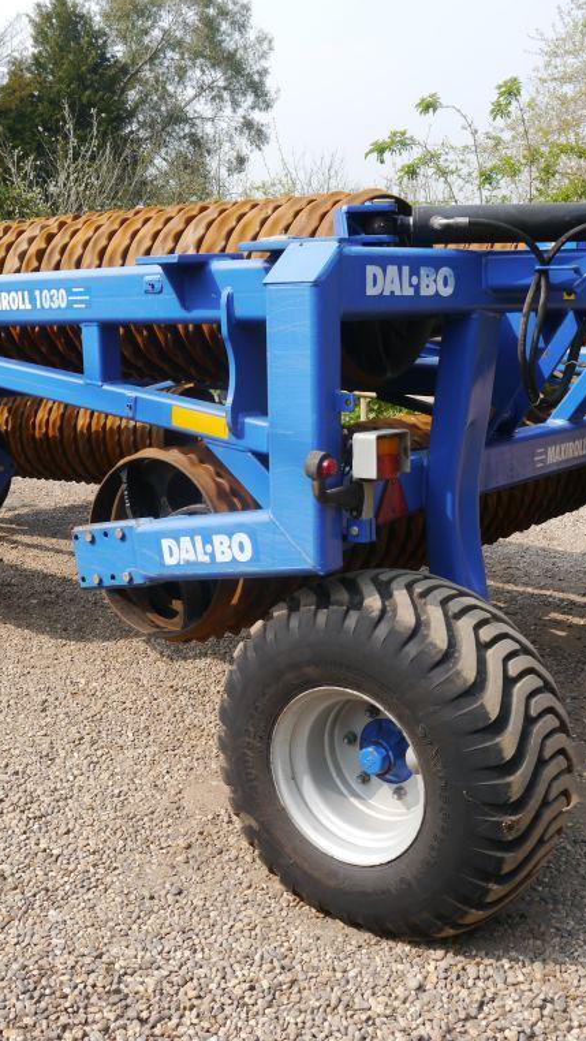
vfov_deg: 49.4
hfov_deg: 29.0
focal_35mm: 41
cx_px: 255
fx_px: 1132
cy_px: 518
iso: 160
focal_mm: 14
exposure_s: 1/250
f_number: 6.3
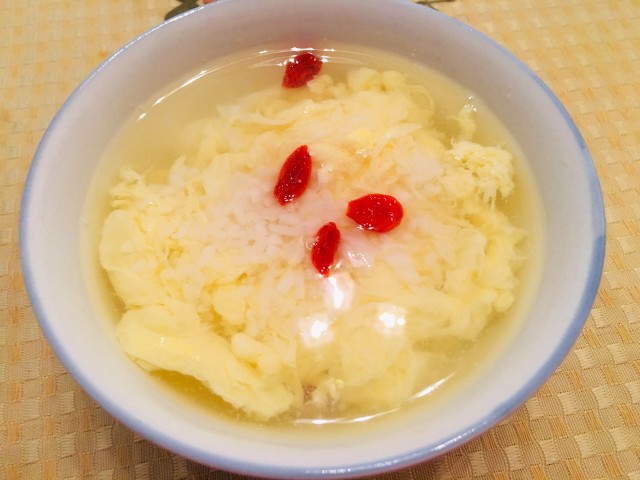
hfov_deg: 61.7
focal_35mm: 29
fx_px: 536
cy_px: 240
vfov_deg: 48.2
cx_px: 320
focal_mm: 4.15
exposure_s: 1/33
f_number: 2.2
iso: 160
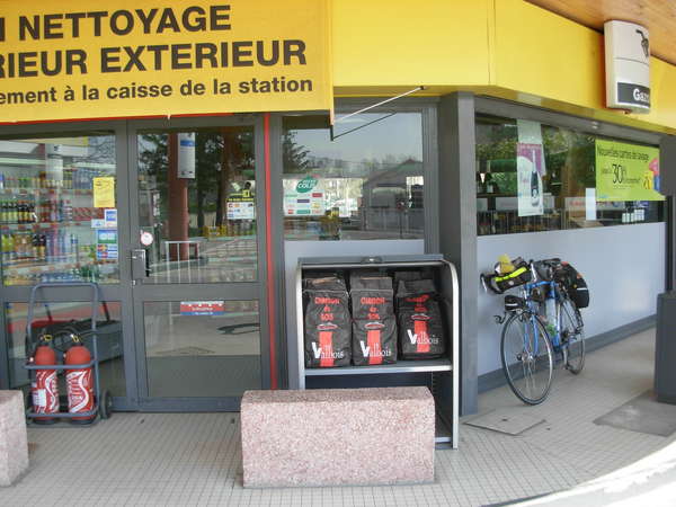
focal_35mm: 38
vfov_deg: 37.7
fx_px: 742
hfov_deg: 49.0
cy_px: 254
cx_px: 338
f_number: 2.9
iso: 79
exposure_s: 1/242
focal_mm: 6.3
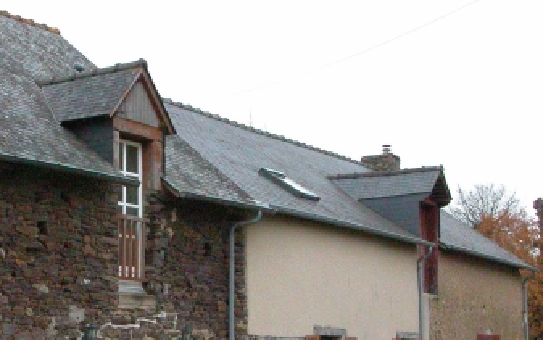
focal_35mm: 75
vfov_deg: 17.3
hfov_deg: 27.0
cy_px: 258
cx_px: 118
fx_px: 1110
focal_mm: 8.9
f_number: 8
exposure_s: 1/329
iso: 800
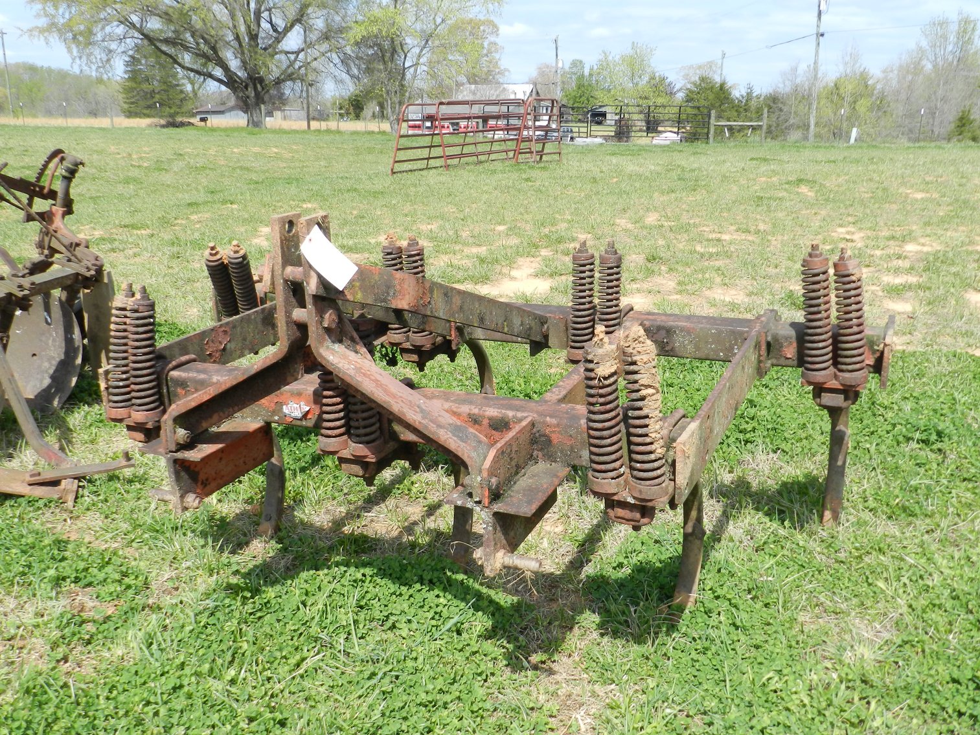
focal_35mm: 32
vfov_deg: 44.2
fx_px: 906
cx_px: 490
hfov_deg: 56.8
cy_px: 368
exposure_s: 1/800
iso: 160
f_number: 3.7
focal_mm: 5.6
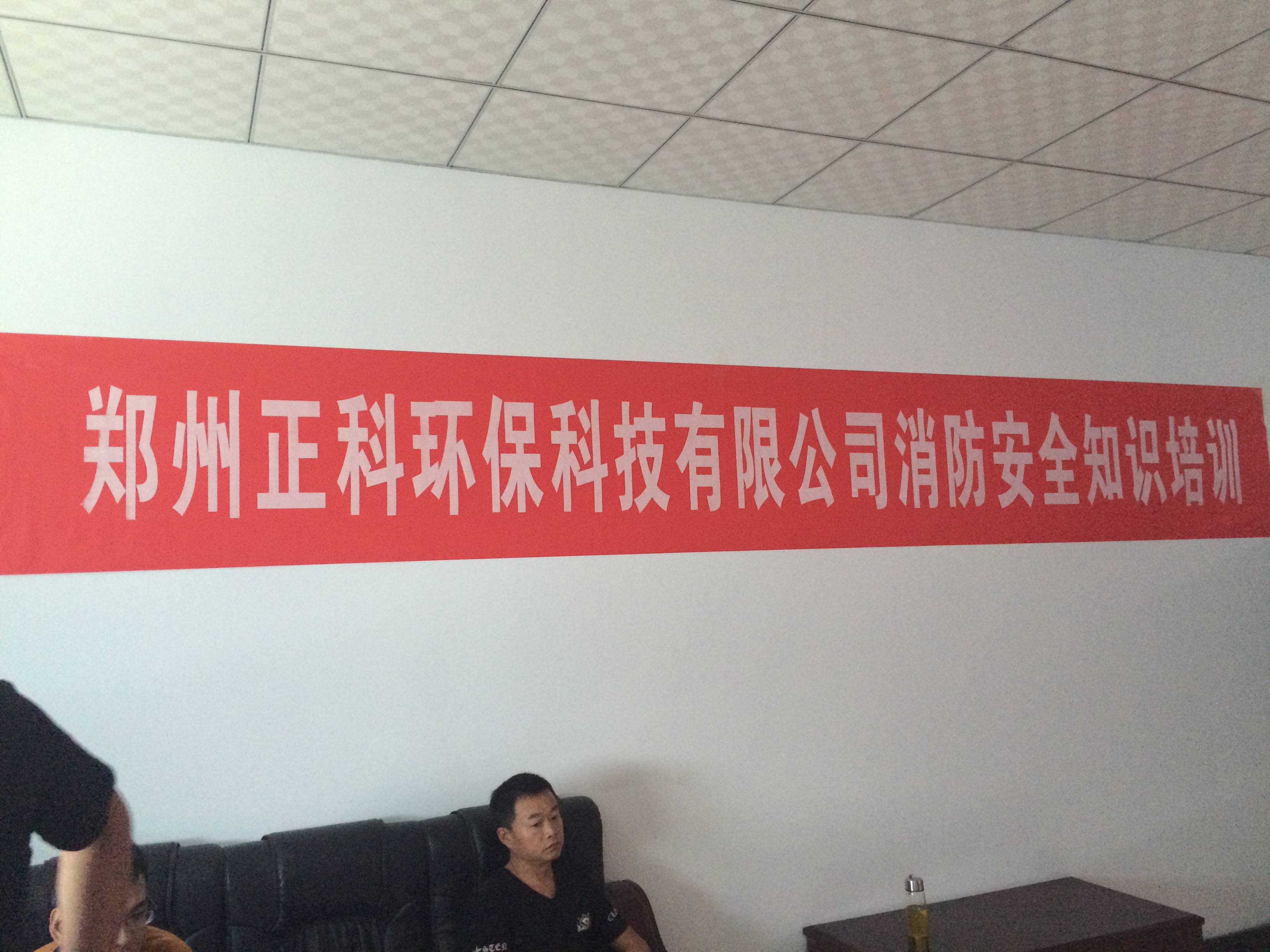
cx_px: 635
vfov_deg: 48.2
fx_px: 1064
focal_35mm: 29
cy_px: 476
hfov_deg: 61.7
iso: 250
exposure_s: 1/25
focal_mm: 4.15
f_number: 2.2
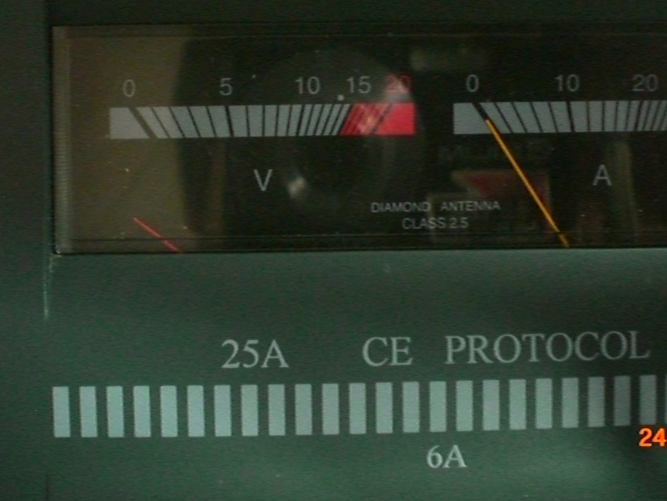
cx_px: 378
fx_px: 963
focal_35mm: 50
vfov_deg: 28.9
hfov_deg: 38.1
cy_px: 175
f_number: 3.1
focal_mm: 6.3
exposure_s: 1/15
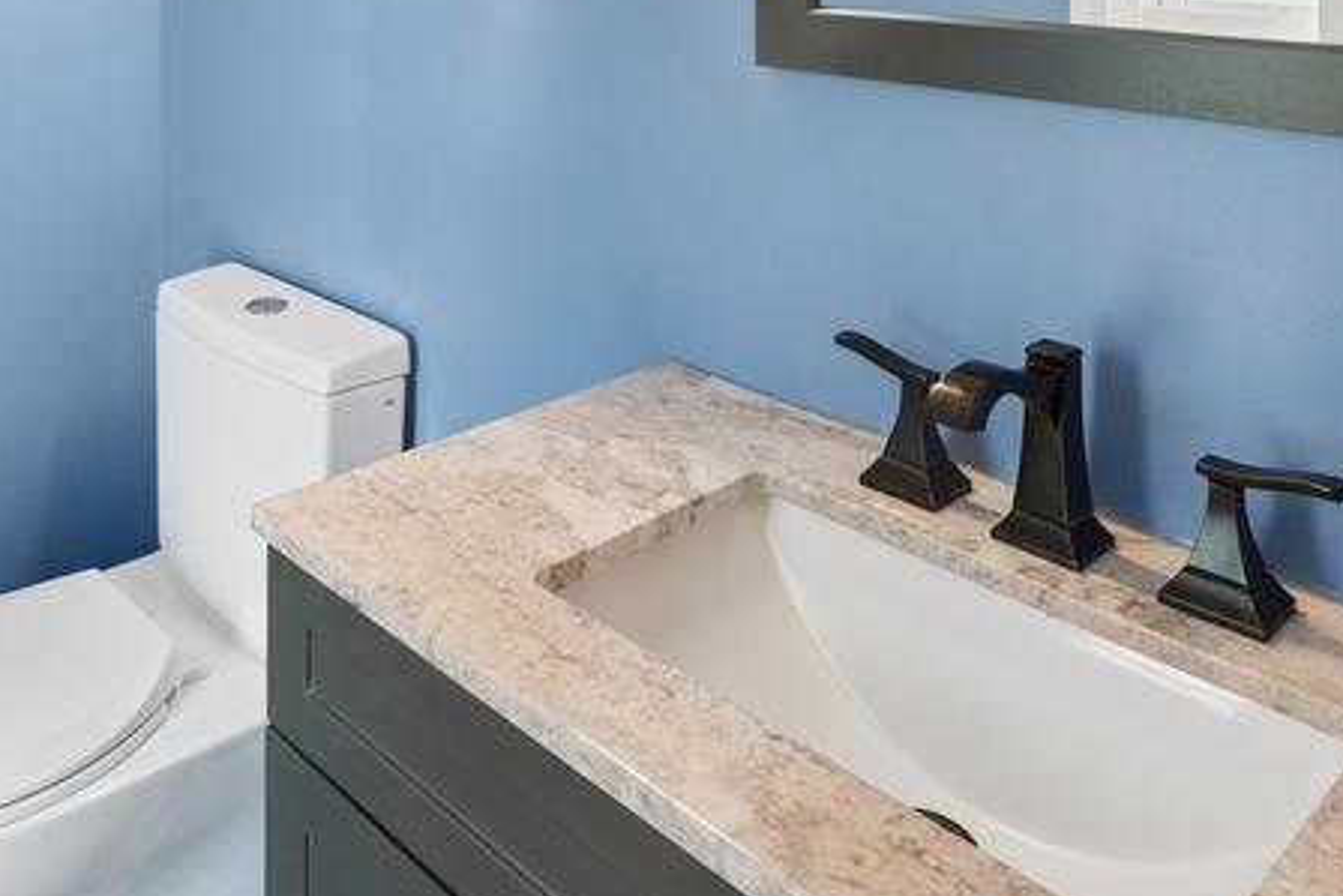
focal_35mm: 32
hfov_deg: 56.1
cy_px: -24
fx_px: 1194
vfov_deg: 36.5
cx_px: 351
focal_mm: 14
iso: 1000
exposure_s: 1/30
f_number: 8
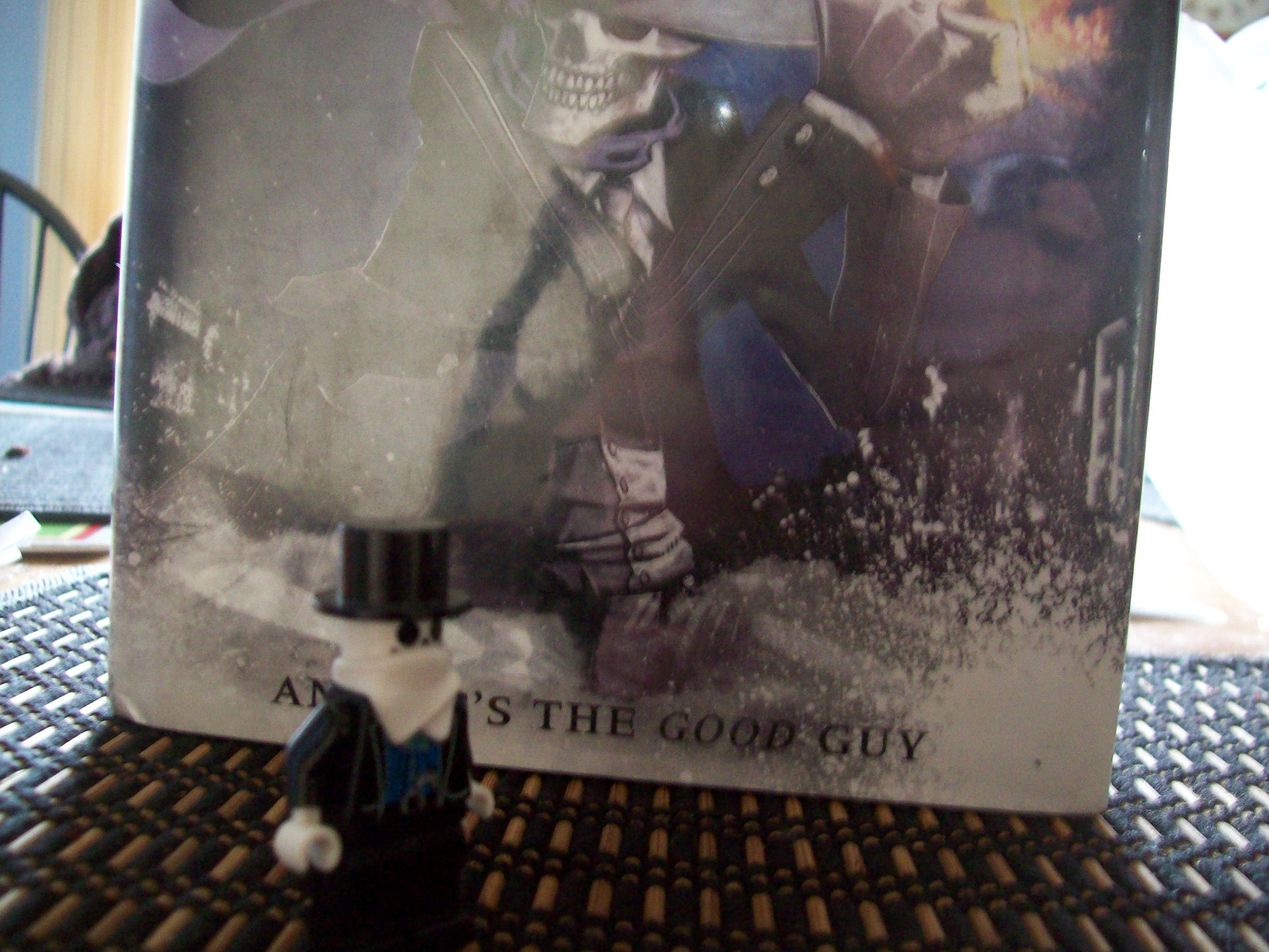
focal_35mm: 36
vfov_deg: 39.7
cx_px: 634
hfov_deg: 51.4
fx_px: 1320
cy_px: 476
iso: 200
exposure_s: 1/8
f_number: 2.7
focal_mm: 6
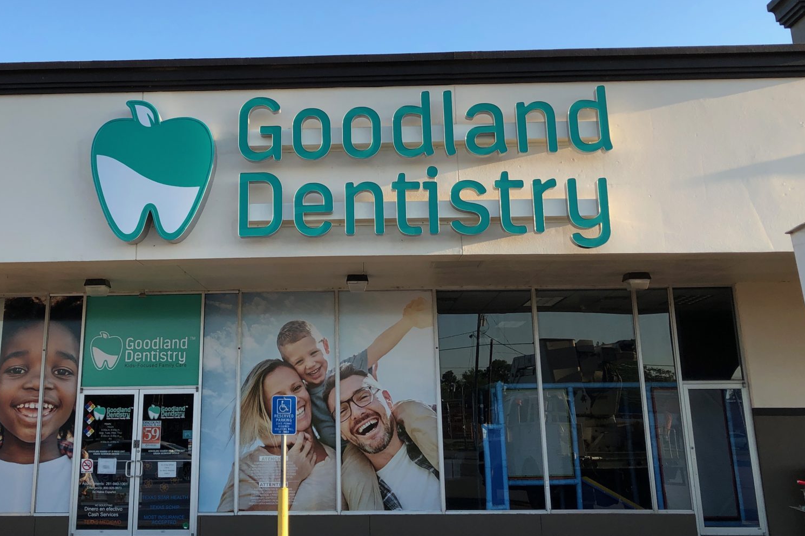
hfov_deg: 48.1
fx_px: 894
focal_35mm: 40
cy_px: 188
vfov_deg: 33.2
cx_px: 316
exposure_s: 1/470
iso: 20
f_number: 1.8
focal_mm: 3.99
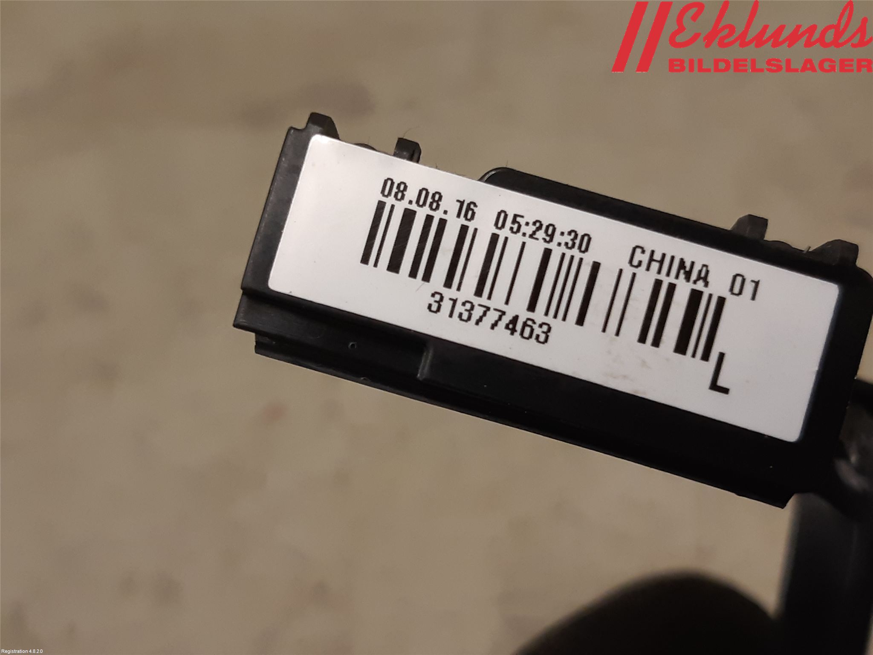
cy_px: 328
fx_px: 656
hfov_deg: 67.3
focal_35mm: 26
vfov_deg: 53.1
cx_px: 436
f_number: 1.7
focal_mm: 3.93
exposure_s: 1/50
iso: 125
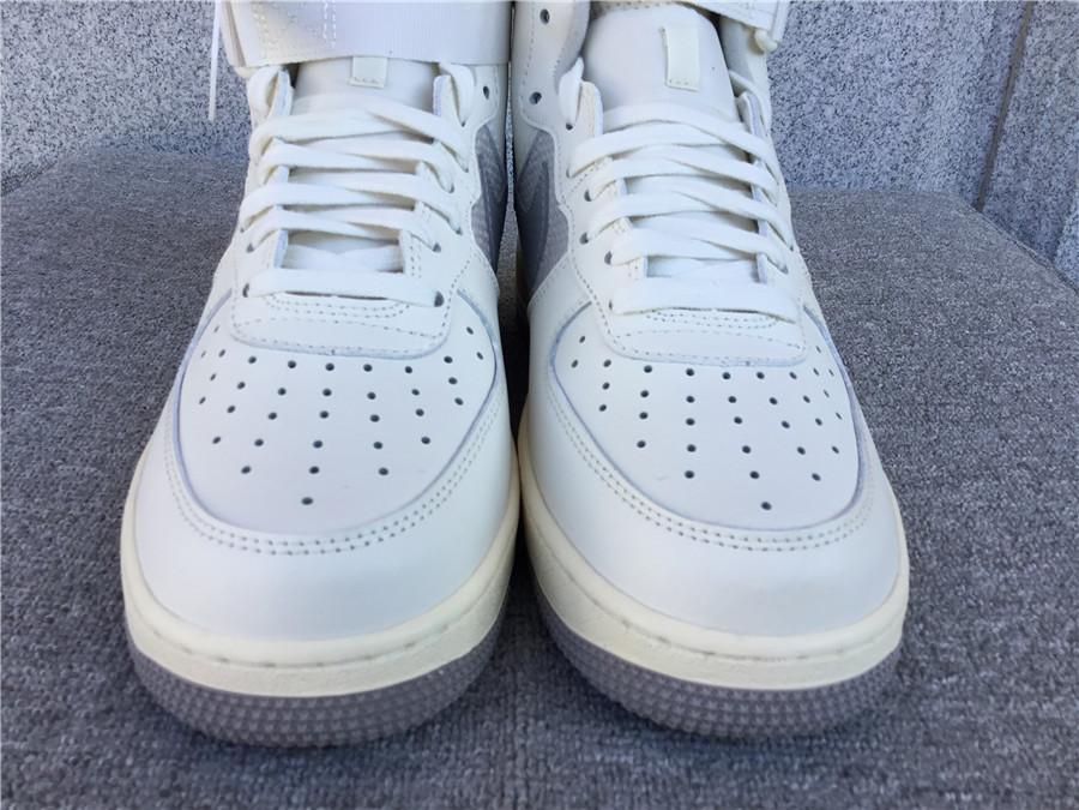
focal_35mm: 31
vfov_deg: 45.4
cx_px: 540
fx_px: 966
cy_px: 405
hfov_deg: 58.4
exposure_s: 1/270
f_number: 2.4
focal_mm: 3.3
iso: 25
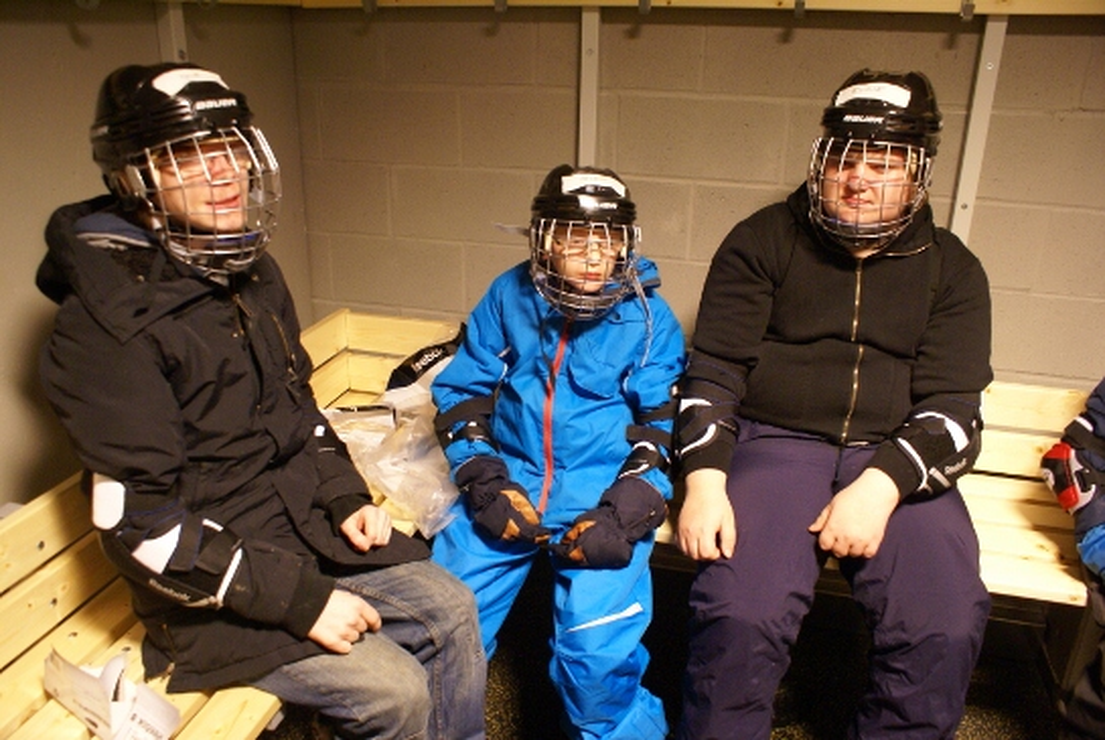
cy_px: 370
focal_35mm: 27
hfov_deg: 67.3
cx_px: 552
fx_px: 830
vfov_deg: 48.1
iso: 800
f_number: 3.5
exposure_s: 1/13
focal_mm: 18
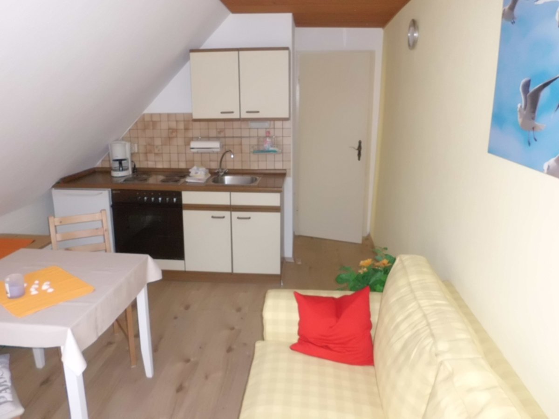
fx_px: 420
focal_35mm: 26
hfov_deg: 67.3
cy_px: 210
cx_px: 280
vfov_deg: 53.1
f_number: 3.2
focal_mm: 4.6
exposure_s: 1/60
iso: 400
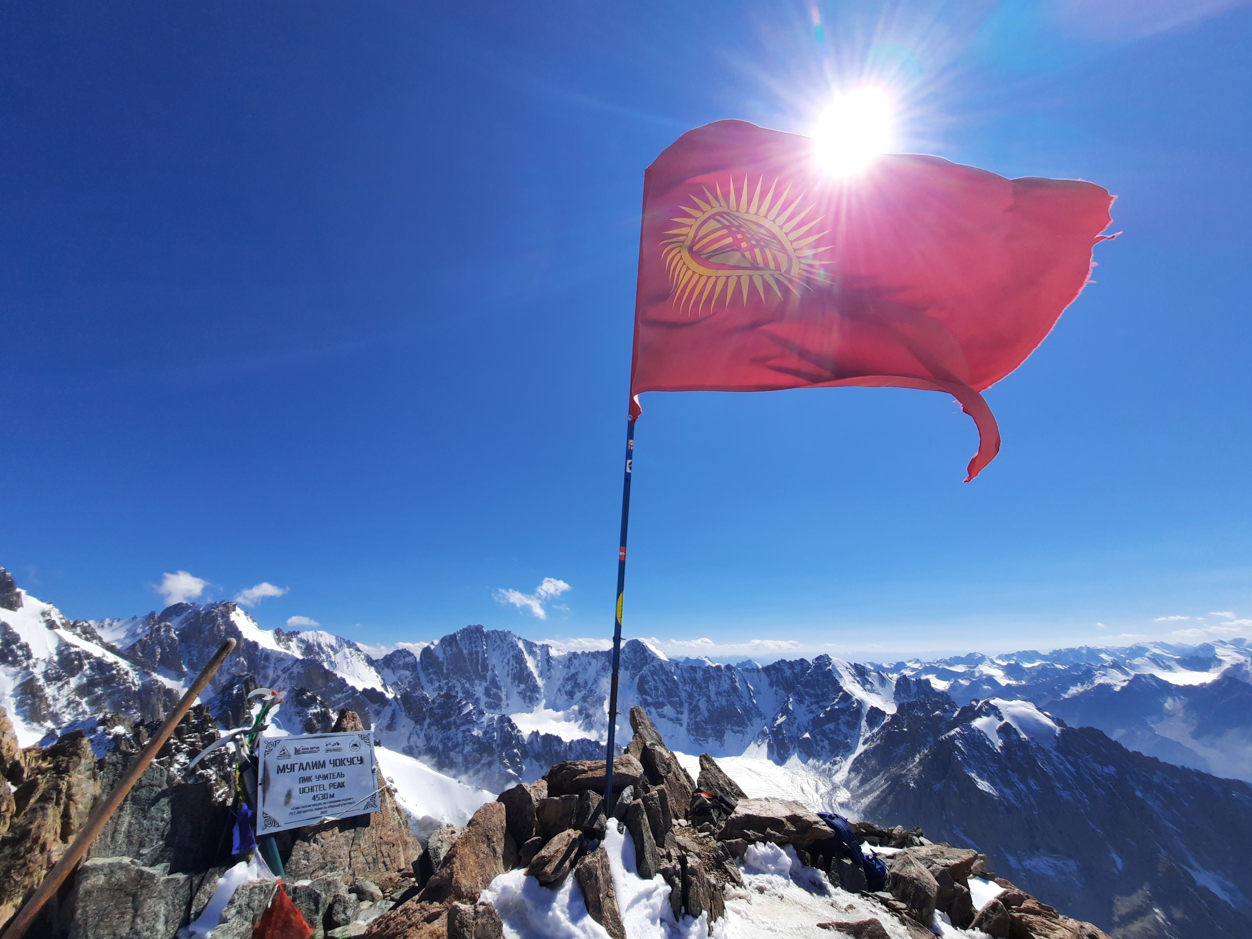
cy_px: 470
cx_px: 626
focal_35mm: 13
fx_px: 470
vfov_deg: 89.9
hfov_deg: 106.2
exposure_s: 1/2571
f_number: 2.2
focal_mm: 1.74
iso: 40
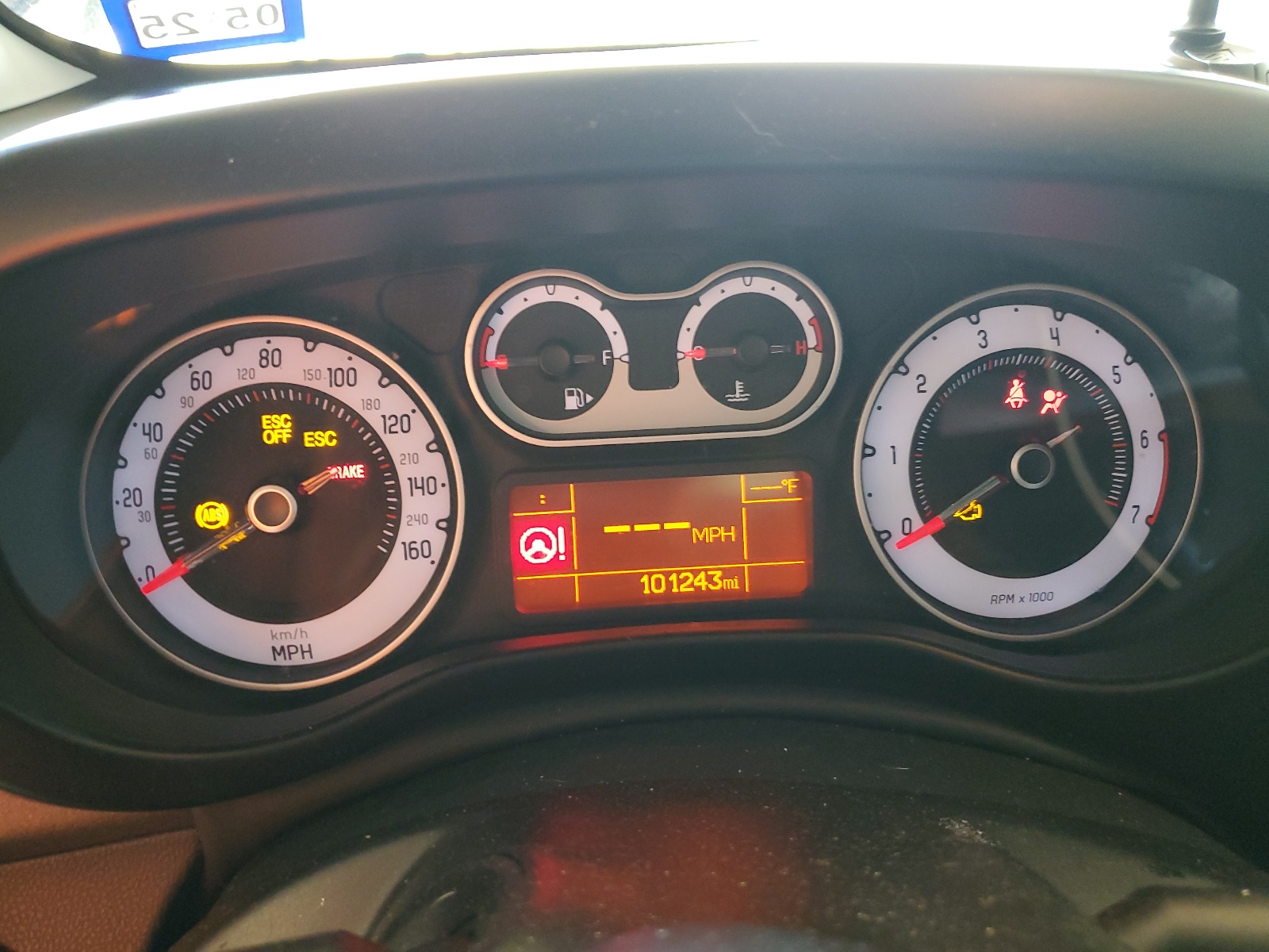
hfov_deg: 67.3
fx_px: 953
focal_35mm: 26
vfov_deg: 53.1
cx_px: 634
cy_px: 476
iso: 223
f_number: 1.5
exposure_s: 1/60.2
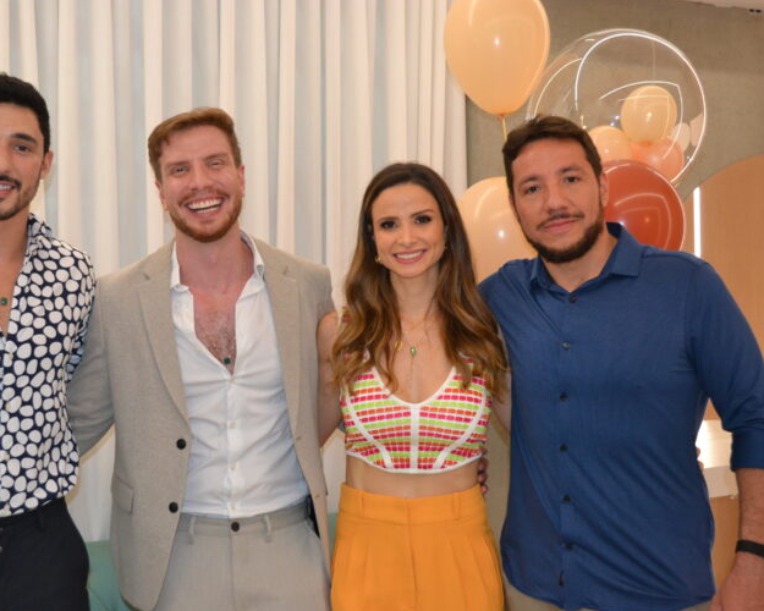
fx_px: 1018
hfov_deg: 40.9
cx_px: 296
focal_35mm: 45
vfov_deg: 33.4
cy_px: 312
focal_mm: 26
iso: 1250
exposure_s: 1/60
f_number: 4.2
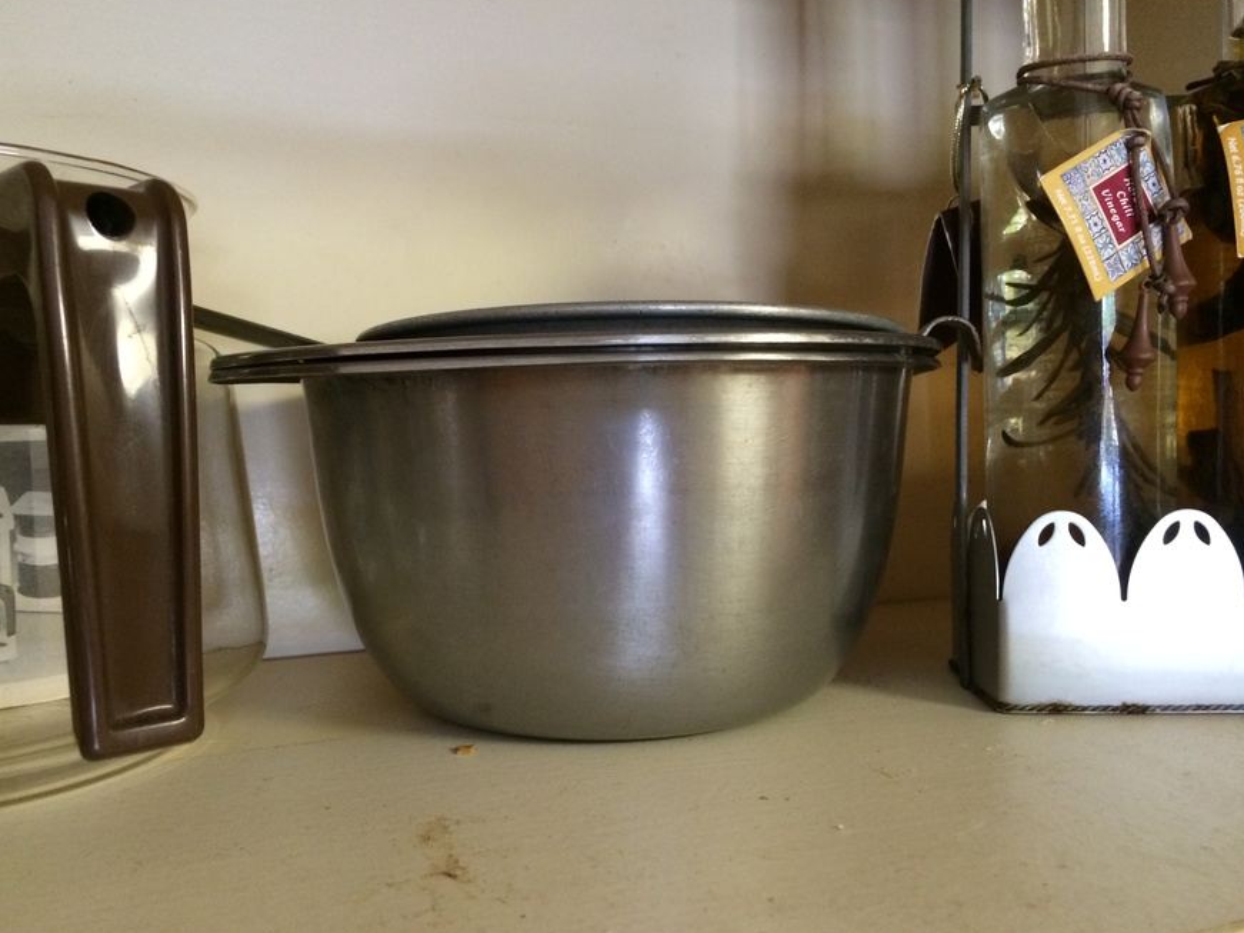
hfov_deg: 58.4
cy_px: 472
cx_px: 620
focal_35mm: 31
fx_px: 1114
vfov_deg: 45.4
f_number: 2.2
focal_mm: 4.12
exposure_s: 1/30
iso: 320
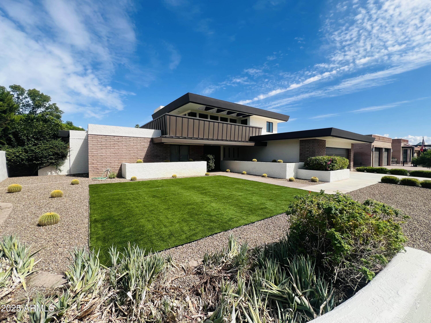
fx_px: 162
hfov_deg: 106.2
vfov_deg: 89.9
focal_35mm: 13
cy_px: 162
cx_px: 216
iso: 32
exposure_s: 1/1429
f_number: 1.8
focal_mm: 1.57
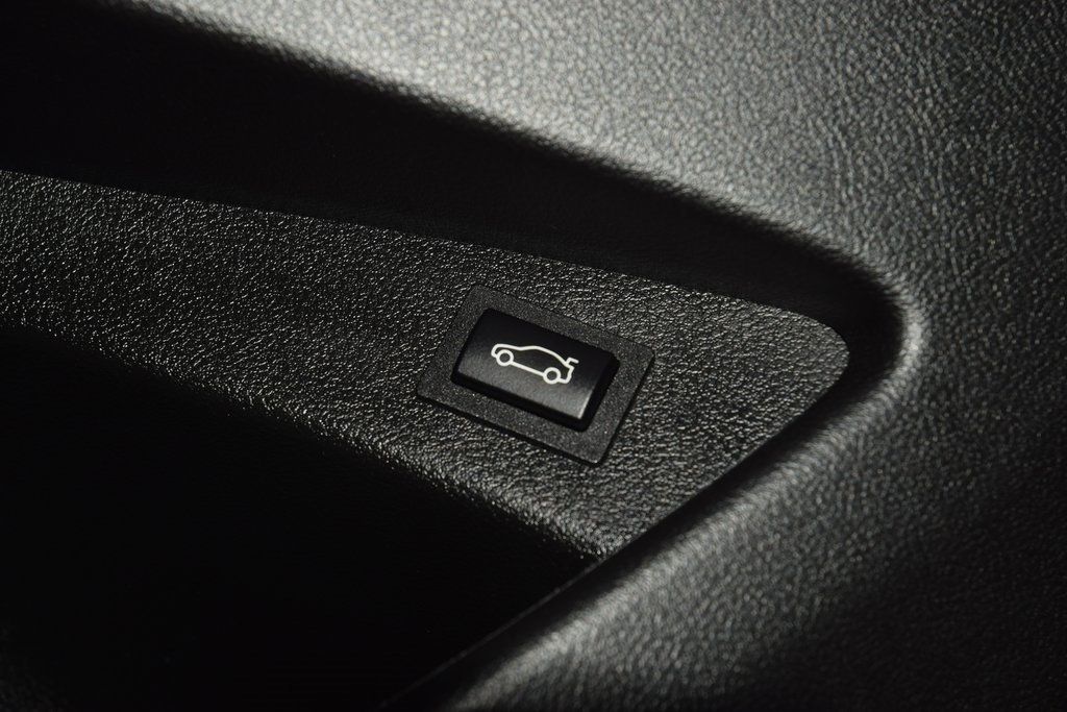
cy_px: 356
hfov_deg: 19.5
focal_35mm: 105
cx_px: 534
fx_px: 3112
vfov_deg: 13.0
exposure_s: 1/125
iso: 100
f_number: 8
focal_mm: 70
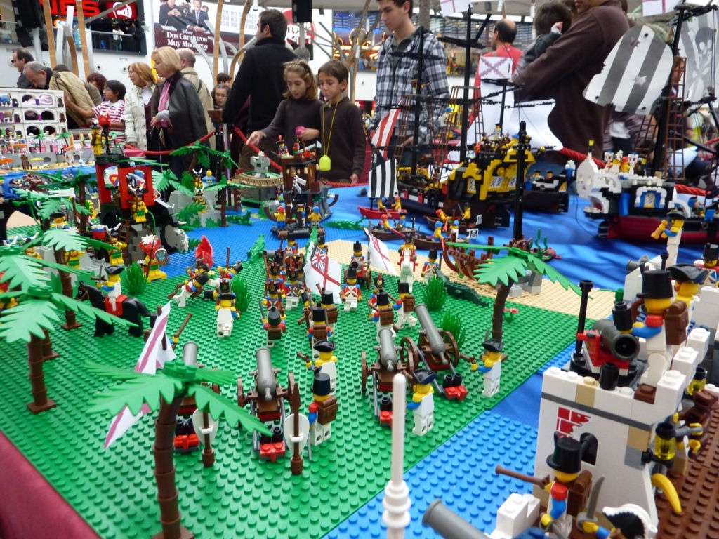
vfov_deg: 54.9
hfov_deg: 69.4
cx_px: 360
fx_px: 519
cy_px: 270
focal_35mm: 25
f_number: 3.3
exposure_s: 1/30
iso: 250
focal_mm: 4.1
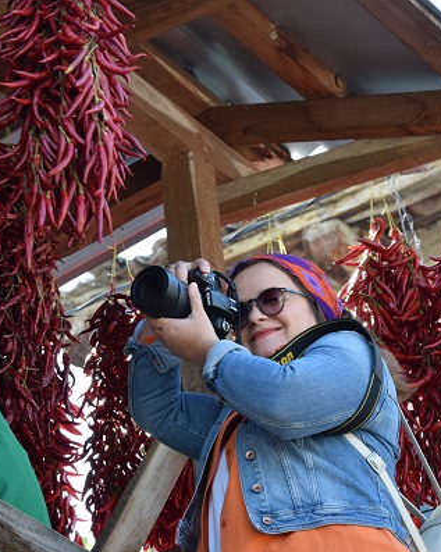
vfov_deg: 12.9
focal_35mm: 149
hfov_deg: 10.3
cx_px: 85
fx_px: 2434
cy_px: 277
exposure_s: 1/200
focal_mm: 70
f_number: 7.1
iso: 400
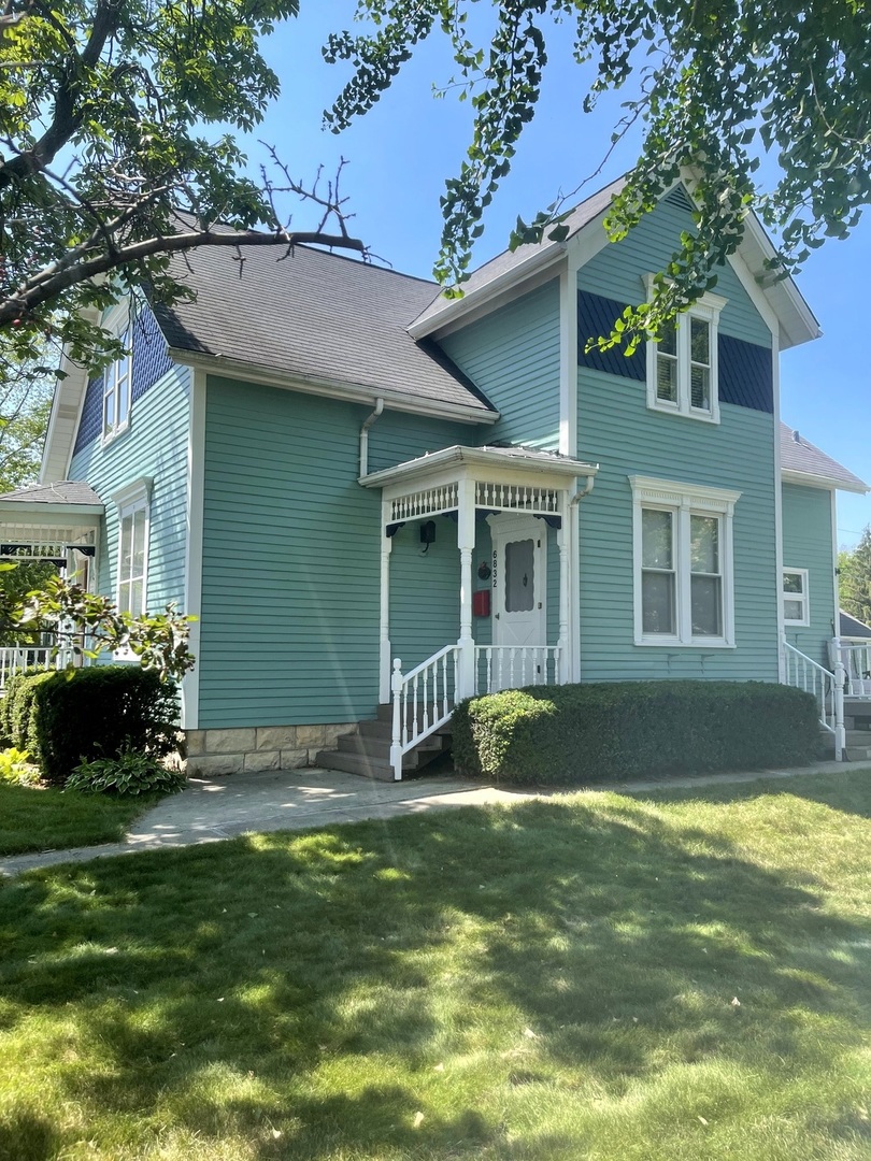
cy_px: 580
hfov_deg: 53.1
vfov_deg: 67.3
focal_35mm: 26
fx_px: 872
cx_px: 436
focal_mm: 5.1
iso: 32
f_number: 1.6
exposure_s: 1/1252
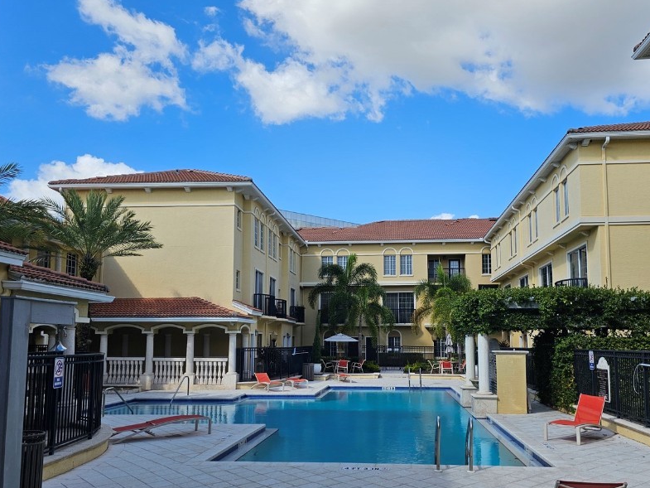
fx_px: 563
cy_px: 283
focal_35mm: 30
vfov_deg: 46.6
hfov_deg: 59.9
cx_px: 352
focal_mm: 6.3
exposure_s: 1/701
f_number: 1.7
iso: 10
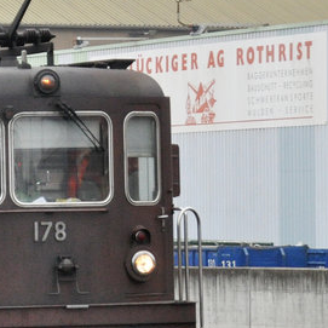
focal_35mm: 394
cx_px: -345
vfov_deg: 4.4
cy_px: 185
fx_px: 4224
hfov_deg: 4.4
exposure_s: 1/1000
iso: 800
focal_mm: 70
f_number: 2.8
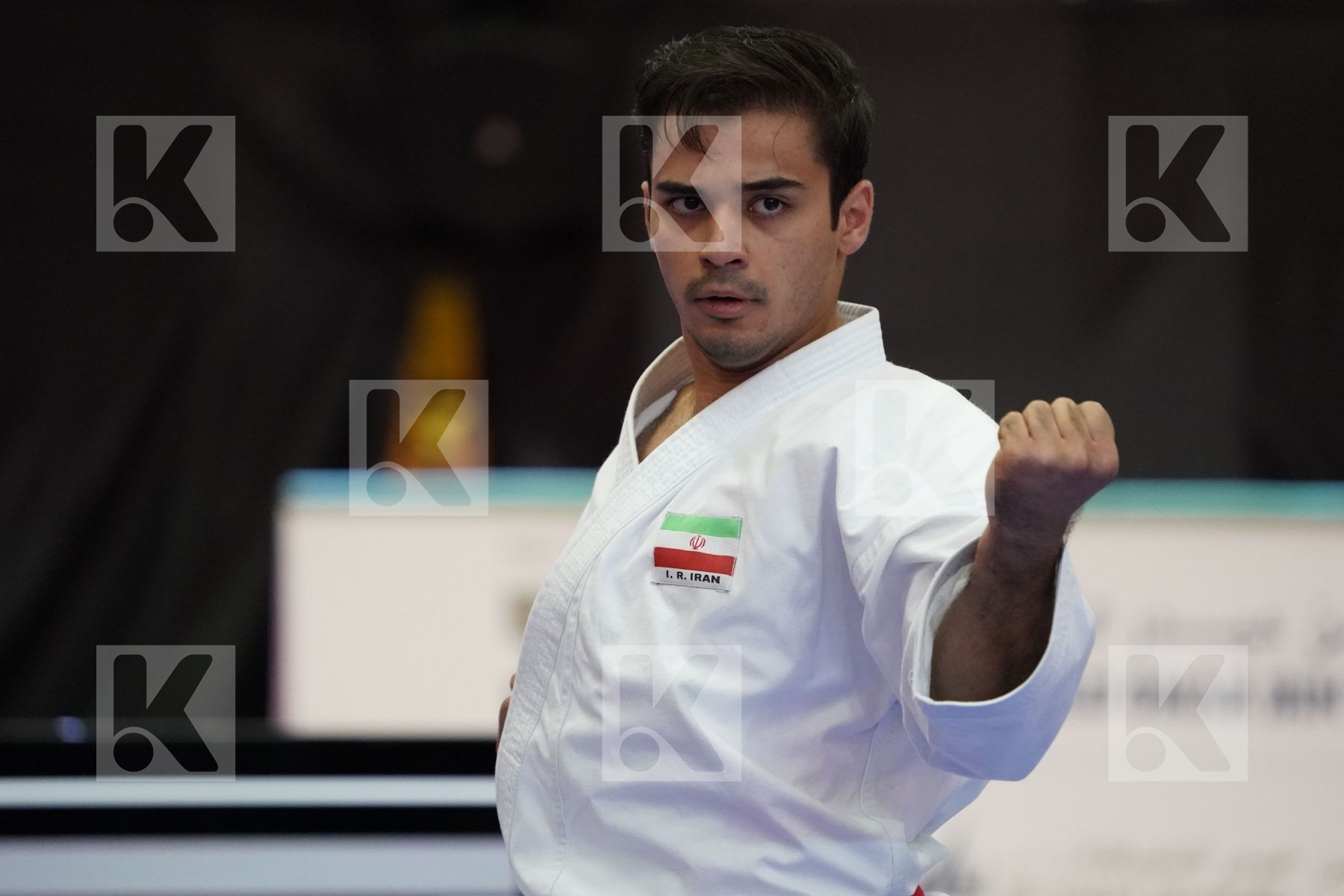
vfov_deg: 4.4
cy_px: 448
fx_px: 11759
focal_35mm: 315
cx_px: 672
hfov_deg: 6.5
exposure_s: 1/400
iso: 8000
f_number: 5.6
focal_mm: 315
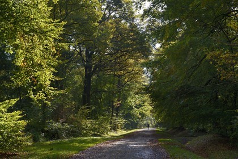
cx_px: 119
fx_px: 463
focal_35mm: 70
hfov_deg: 28.8
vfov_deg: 19.5
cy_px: 80
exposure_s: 1/125
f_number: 7.1
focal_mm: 70
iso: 200
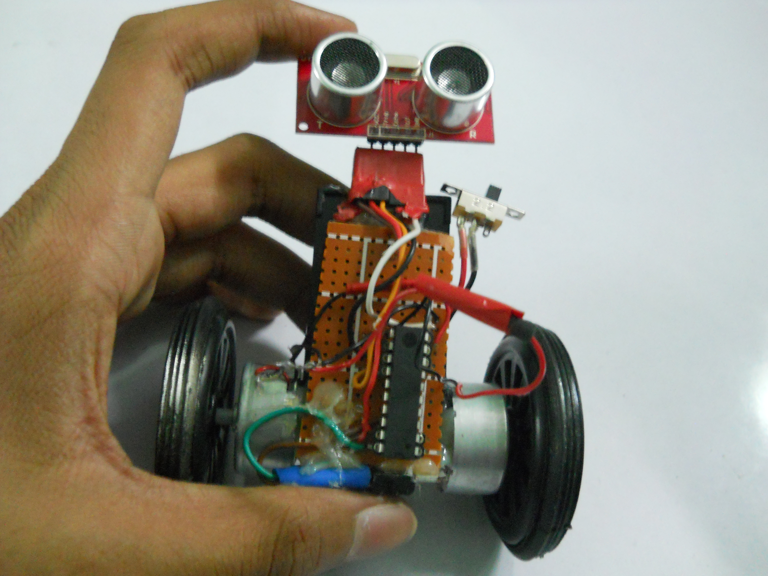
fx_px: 910
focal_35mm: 41
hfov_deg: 45.8
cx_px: 384
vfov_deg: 35.1
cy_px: 288
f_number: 3.1
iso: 640
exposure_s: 1/8
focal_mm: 6.72
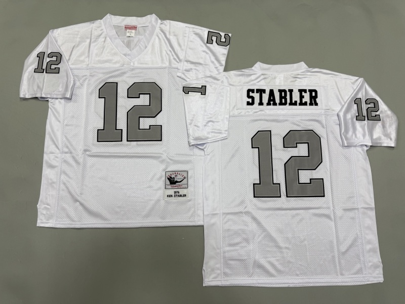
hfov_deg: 71.6
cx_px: 202
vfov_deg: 56.8
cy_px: 152
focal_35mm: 24
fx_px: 281
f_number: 1.78
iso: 125
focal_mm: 6.76
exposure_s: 1/100
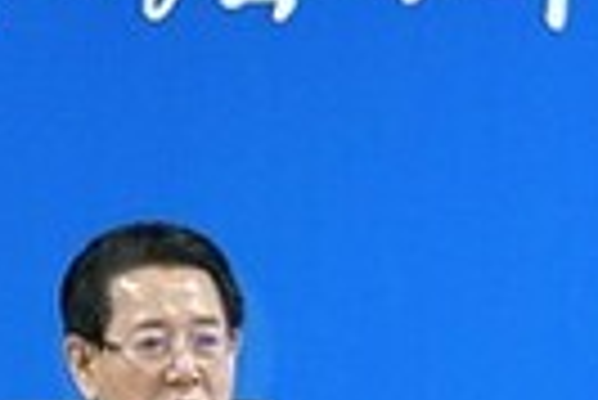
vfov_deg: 2.0
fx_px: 11291
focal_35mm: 679
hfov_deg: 3.0
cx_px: -76
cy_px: 508
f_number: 4.5
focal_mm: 151
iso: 2500
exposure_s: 1/250
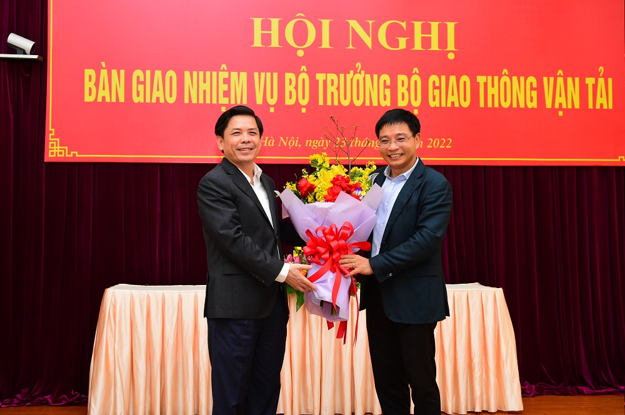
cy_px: 208
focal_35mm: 55
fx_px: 954
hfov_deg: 36.3
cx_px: 312
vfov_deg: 24.6
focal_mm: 55
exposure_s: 1/200
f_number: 5.6
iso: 3200
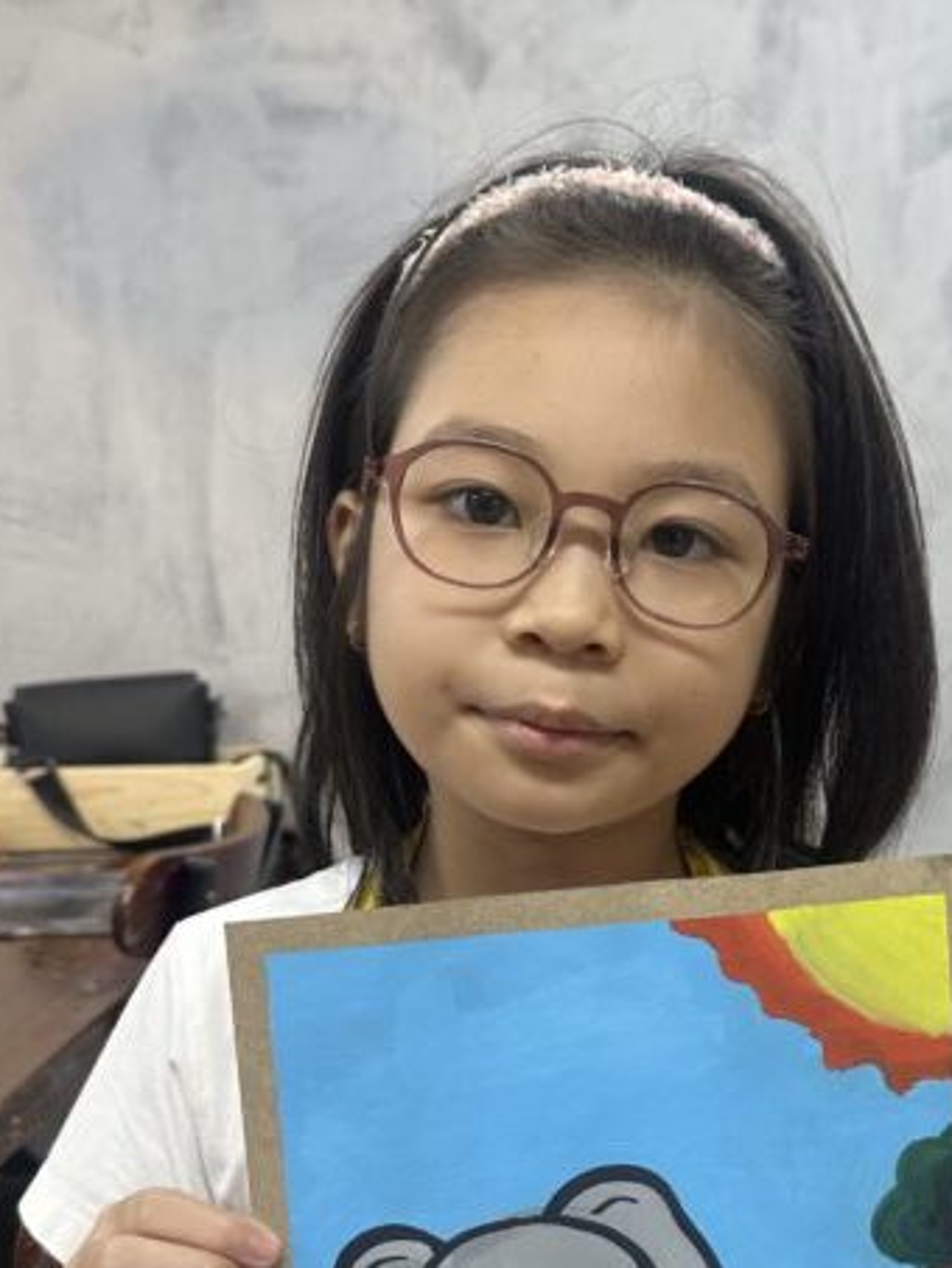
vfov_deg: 35.8
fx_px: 1943
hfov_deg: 27.3
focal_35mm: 53
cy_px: 857
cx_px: 672
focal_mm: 6.86
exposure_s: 1/100
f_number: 1.78
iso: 100
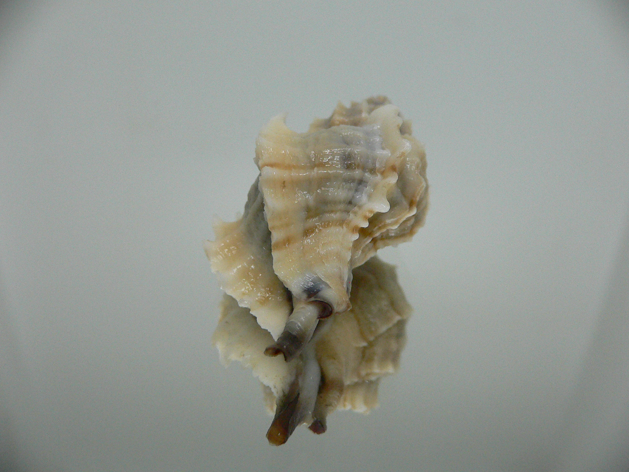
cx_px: 314
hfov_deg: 52.6
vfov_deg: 40.7
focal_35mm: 35
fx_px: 636
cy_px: 236
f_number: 2.8
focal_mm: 4.6
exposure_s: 1/60
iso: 200
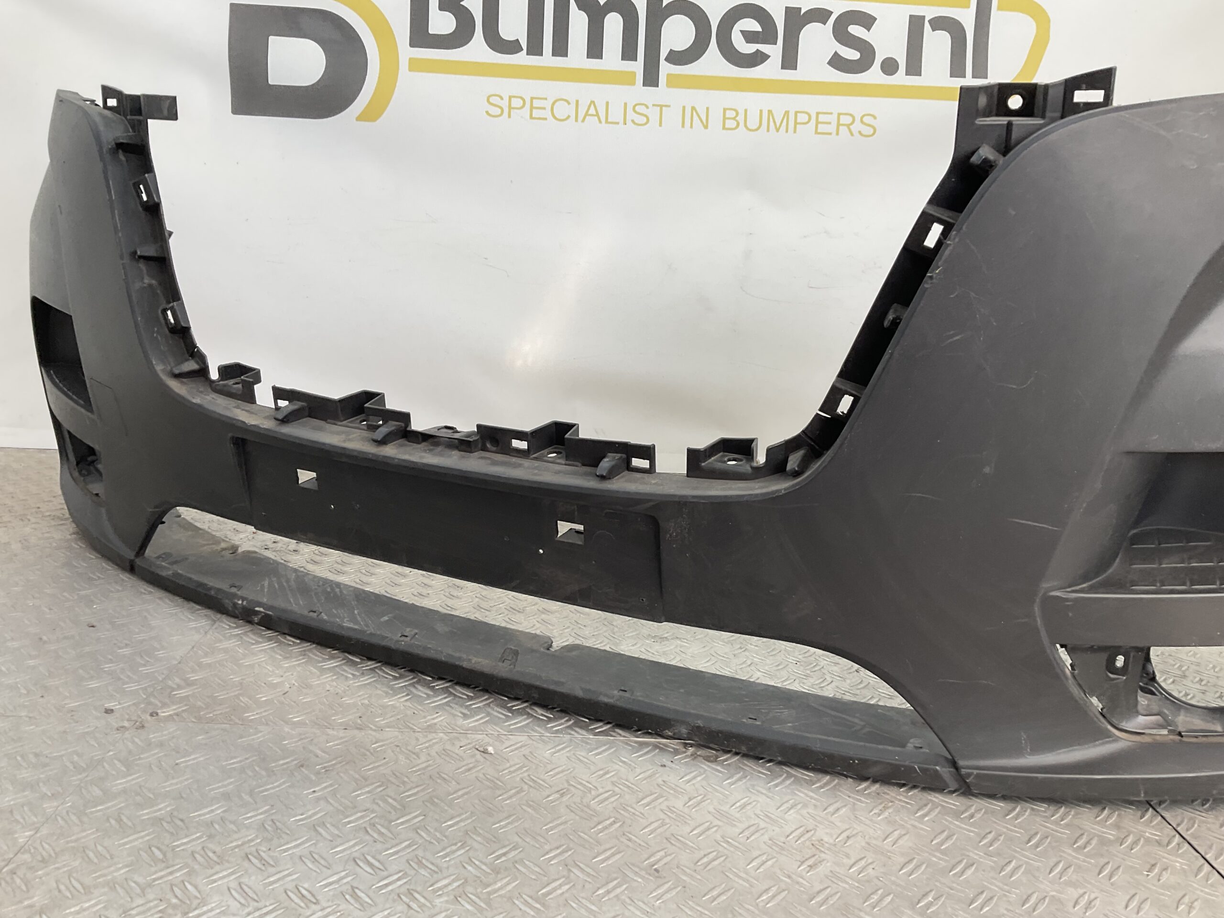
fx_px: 1025
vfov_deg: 48.2
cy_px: 459
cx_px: 612
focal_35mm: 29
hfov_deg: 61.7
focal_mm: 3
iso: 16
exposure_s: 1/110
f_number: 1.8
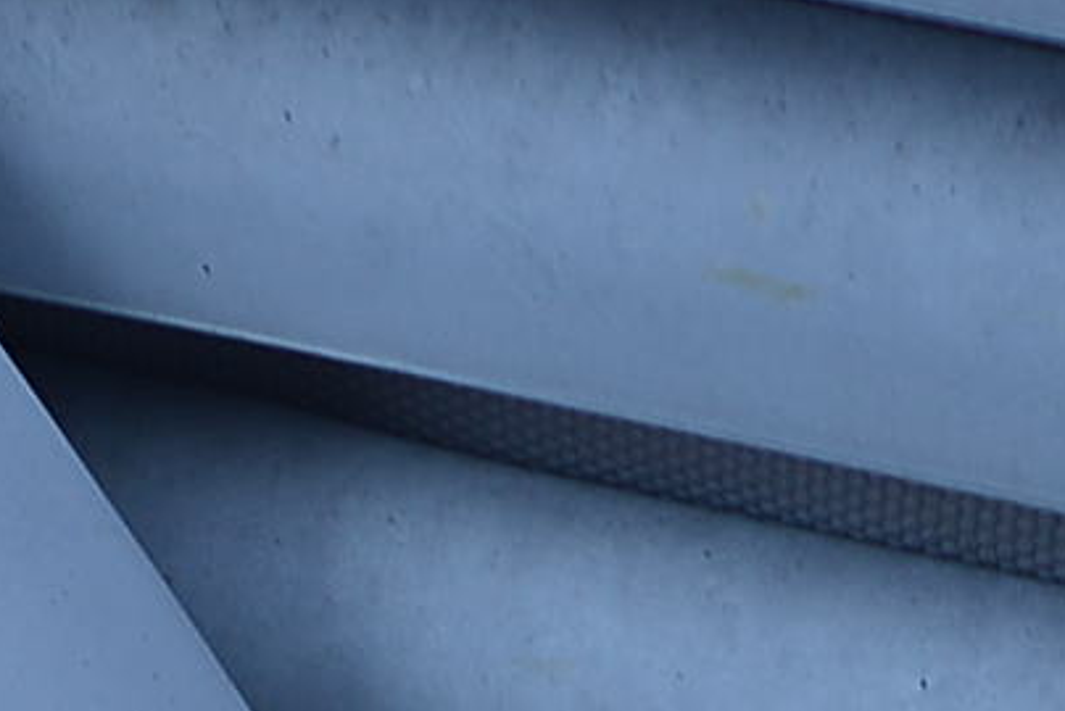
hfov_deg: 6.9
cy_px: 1859
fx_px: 8822
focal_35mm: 298
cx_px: 1250
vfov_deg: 4.5
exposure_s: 1/200
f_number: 6.3
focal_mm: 40
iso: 160
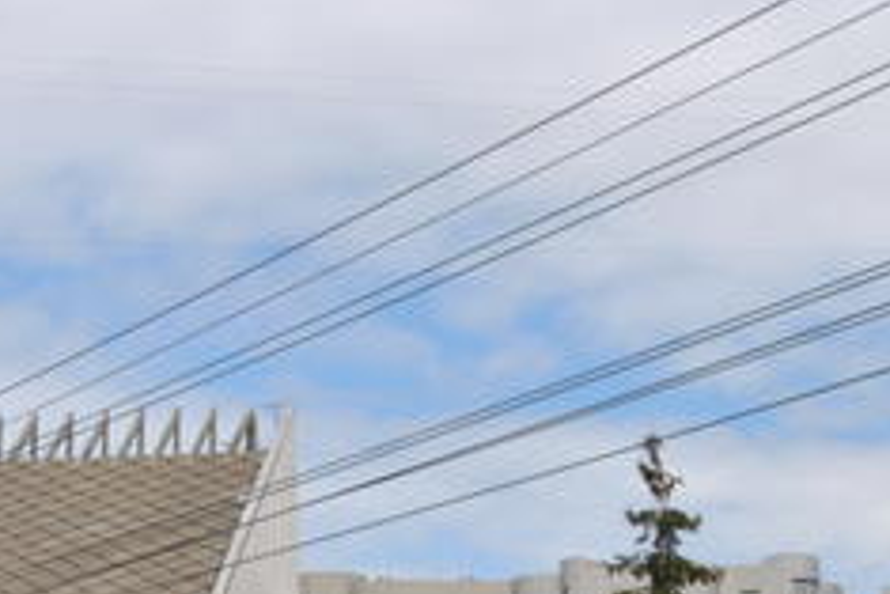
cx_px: 231
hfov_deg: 19.1
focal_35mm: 106
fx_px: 2622
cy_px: 704
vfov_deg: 12.6
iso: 100
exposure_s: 1/250
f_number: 8
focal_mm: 26
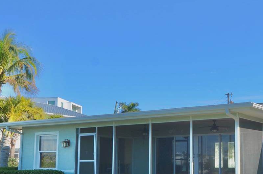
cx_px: 213
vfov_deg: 18.8
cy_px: 115
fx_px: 525
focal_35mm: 72
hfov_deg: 27.5
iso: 100
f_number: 8
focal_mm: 24
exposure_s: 1/250
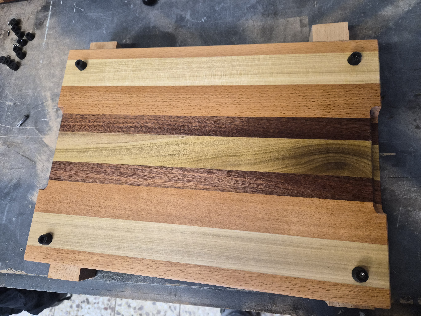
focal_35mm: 23
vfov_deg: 58.9
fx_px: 280
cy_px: 158
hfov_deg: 73.9
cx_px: 210
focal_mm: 5.4
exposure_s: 1/100
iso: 640
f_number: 1.8
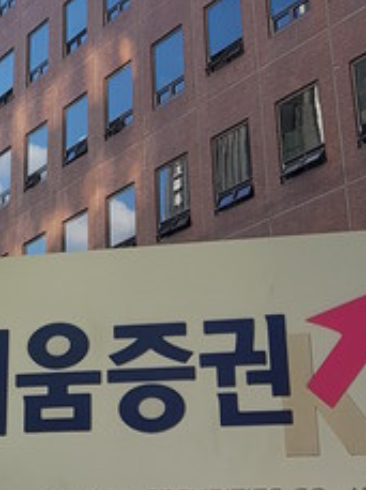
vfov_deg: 19.8
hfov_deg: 15.9
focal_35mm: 91
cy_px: -148
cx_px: 11
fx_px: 1286
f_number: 1.7
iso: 40
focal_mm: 4.3
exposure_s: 1/447
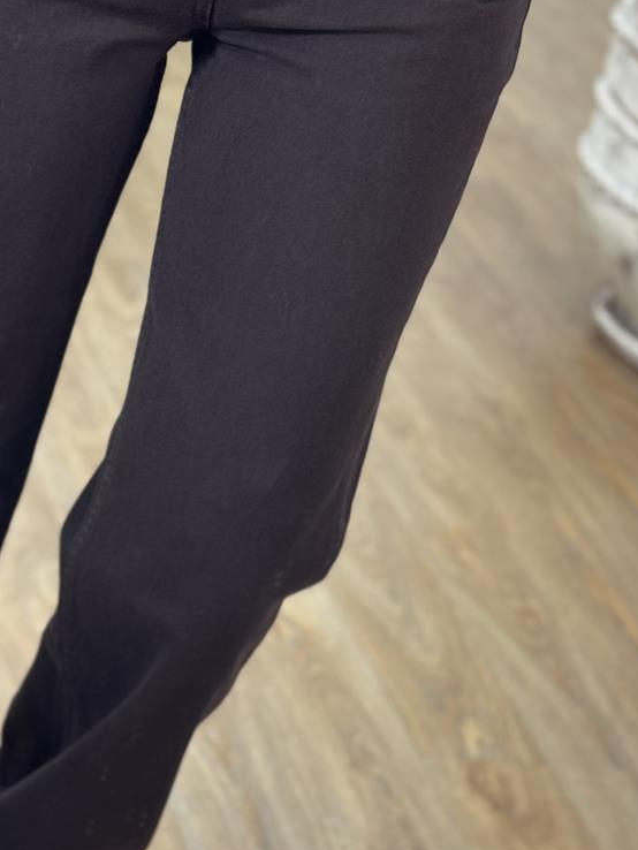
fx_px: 2554
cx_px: 120
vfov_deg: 18.9
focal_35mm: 104
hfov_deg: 14.2
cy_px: 329
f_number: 1.78
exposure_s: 1/50
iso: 80
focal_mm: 6.76
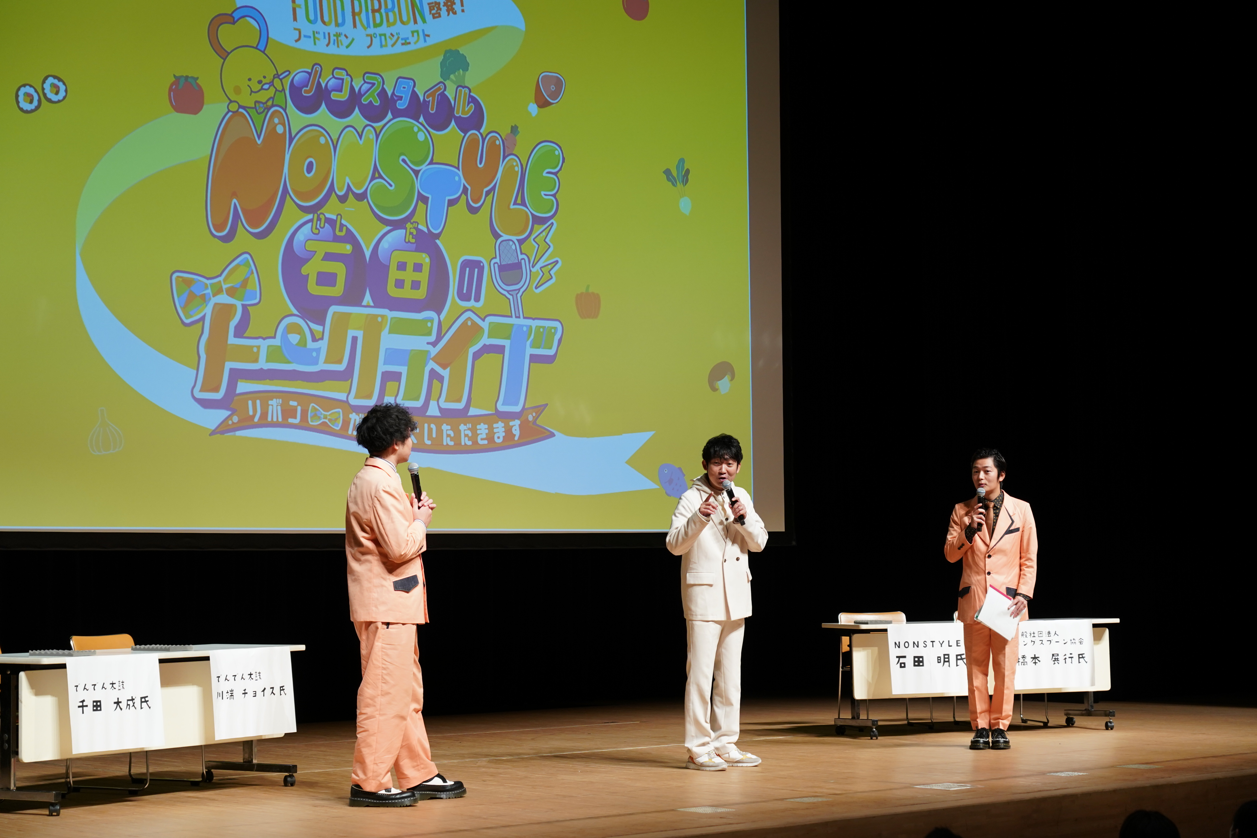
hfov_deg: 29.7
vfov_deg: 20.0
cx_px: 628
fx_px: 2374
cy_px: 419
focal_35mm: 68
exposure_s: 1/160
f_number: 4
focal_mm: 68
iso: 1250
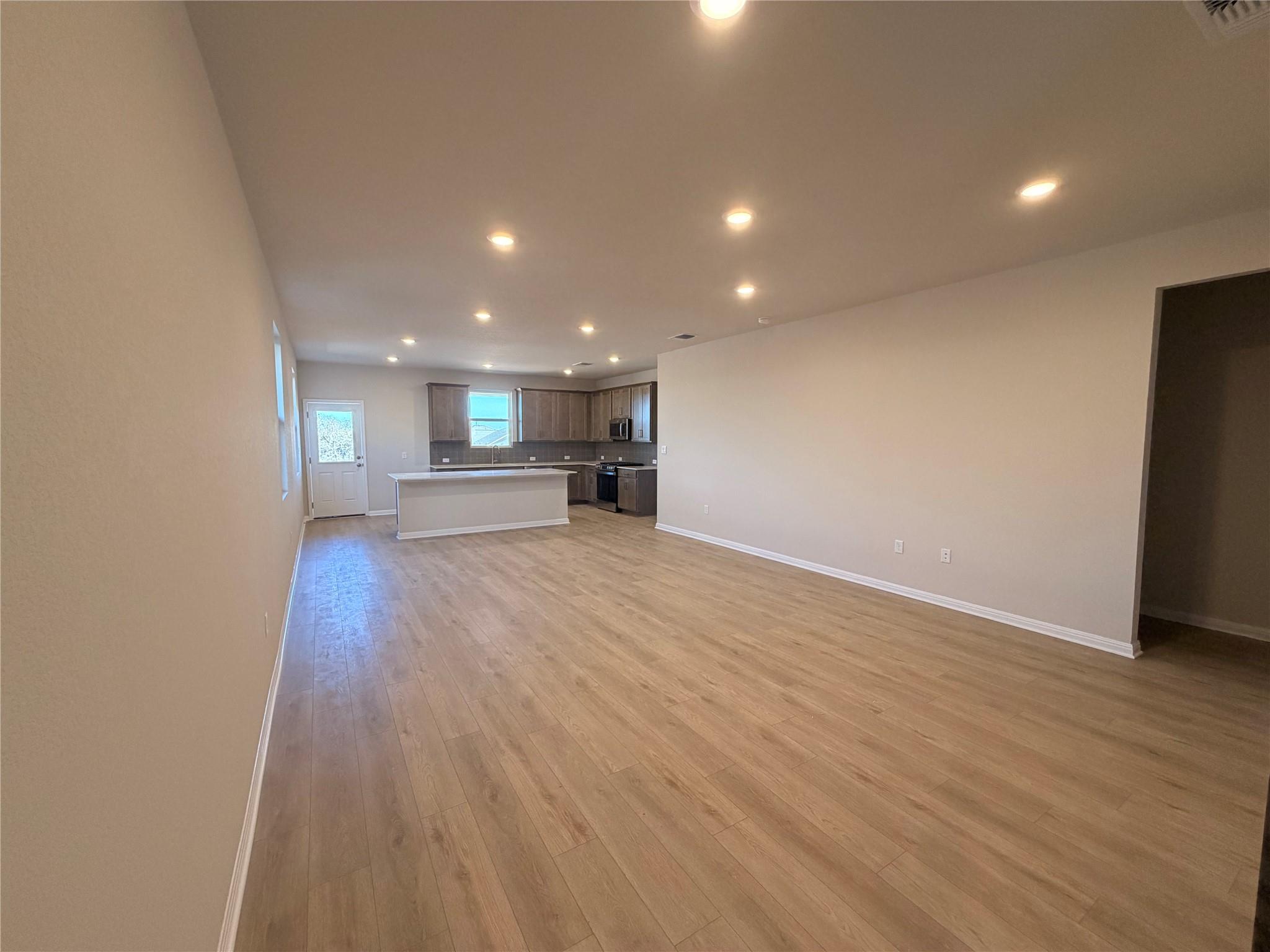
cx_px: 635
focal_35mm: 14
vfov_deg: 85.7
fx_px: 514
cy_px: 476
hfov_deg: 102.1
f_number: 2.2
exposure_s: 1/120
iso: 250
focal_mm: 2.22
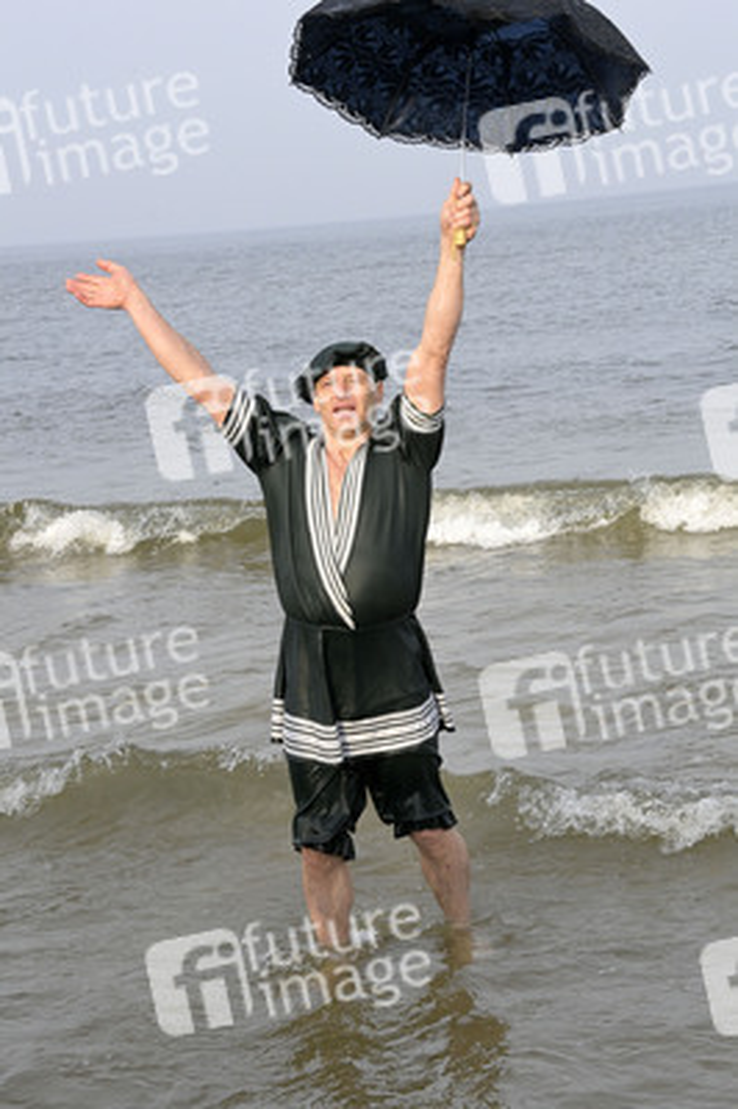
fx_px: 2618
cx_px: 369
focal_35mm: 85
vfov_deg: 23.9
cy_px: 554
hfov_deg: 16.0
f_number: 18
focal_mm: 85
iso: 4000
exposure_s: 1/1000
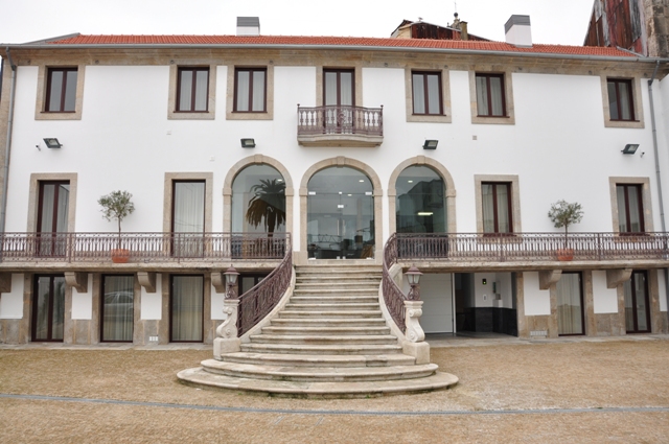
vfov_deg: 47.8
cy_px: 222
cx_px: 334
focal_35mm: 27
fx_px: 501
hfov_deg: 67.4
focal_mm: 18
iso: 200
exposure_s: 1/200
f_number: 6.3
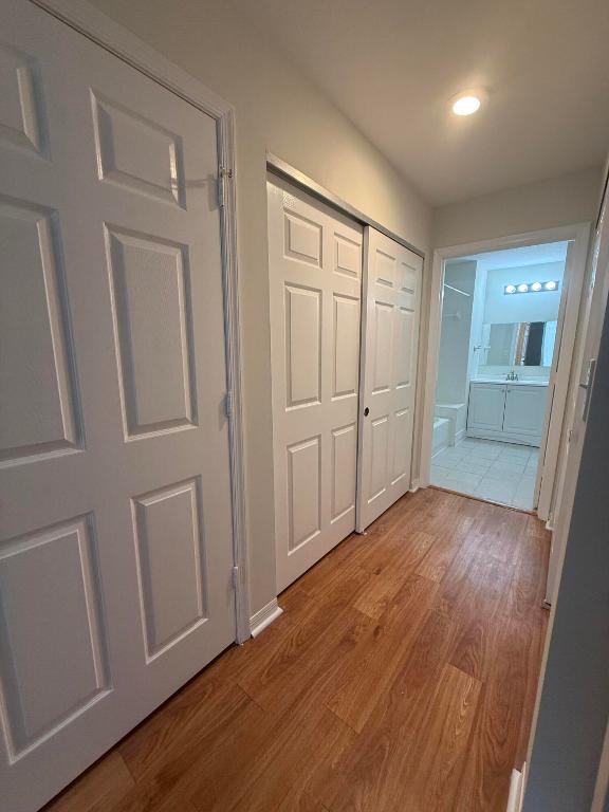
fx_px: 328
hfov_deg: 85.7
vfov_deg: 102.1
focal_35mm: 14
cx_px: 304
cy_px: 406
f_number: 2.2
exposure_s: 1/120
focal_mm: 2.22
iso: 250
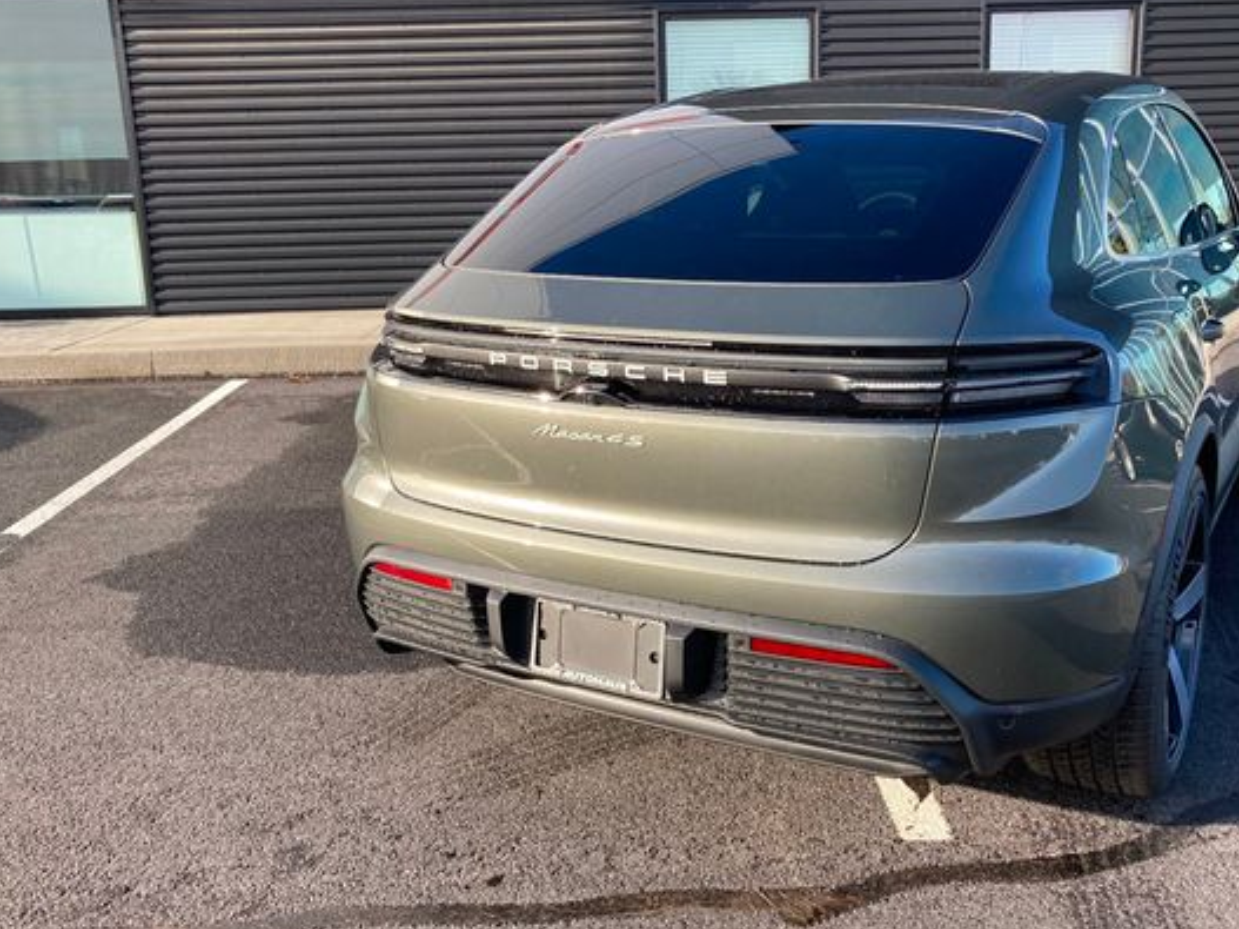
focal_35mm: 34
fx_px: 1217
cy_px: 499
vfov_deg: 41.8
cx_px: 677
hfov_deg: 53.9
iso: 20
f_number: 1.8
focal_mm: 3.99
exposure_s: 1/390
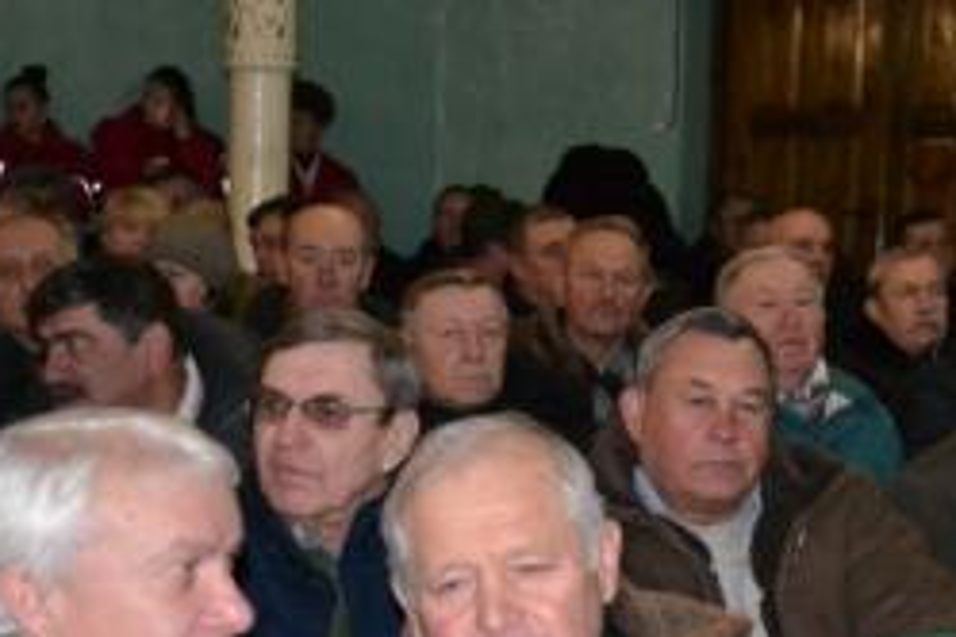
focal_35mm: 81
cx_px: 691
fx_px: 2151
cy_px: 451
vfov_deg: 16.8
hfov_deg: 24.8
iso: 3200
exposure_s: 1/60
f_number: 4.5
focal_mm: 30
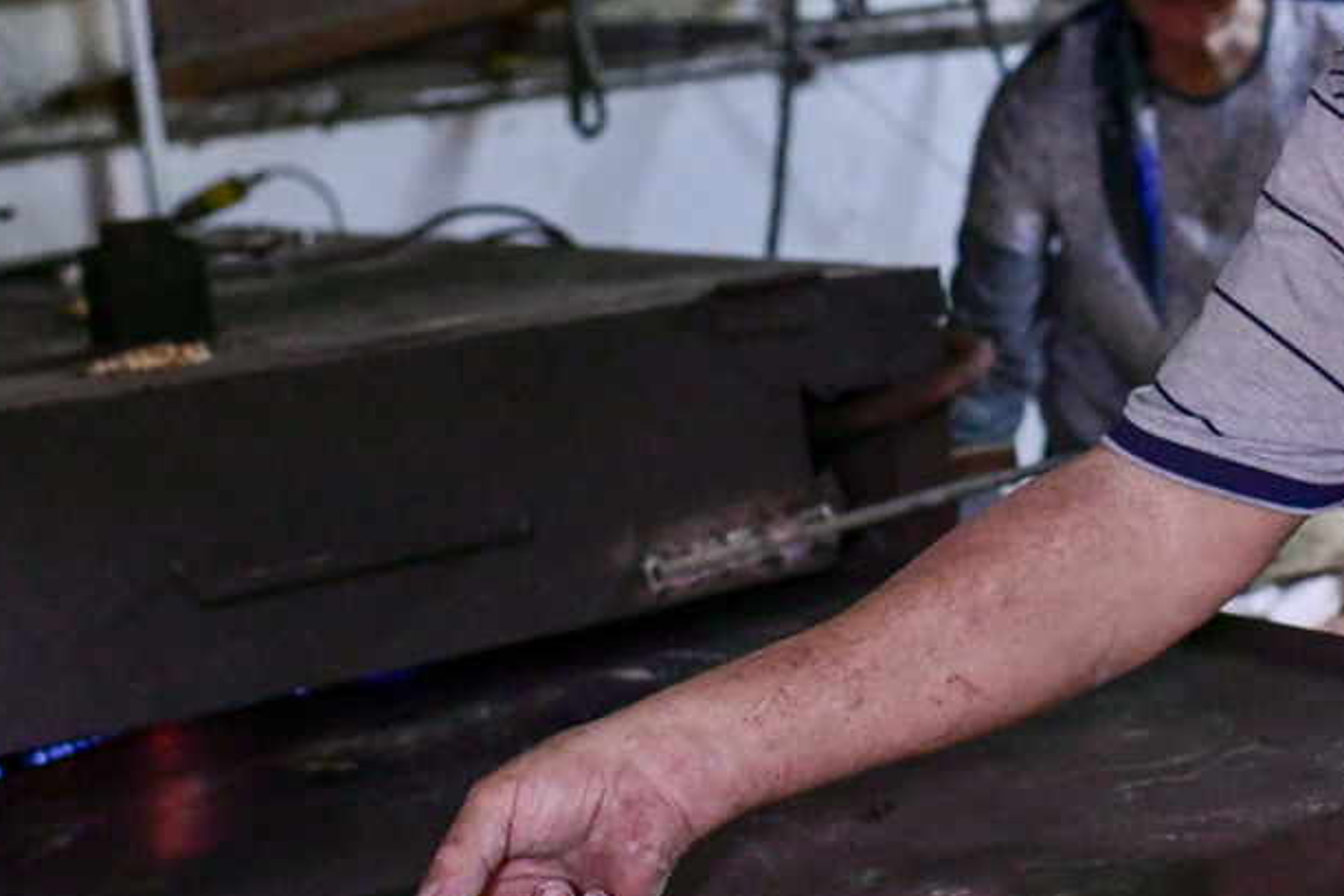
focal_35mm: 80
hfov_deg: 24.4
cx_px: 1298
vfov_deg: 17.1
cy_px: 407
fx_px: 2986
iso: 5000
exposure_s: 1/250
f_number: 3.5
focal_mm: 35
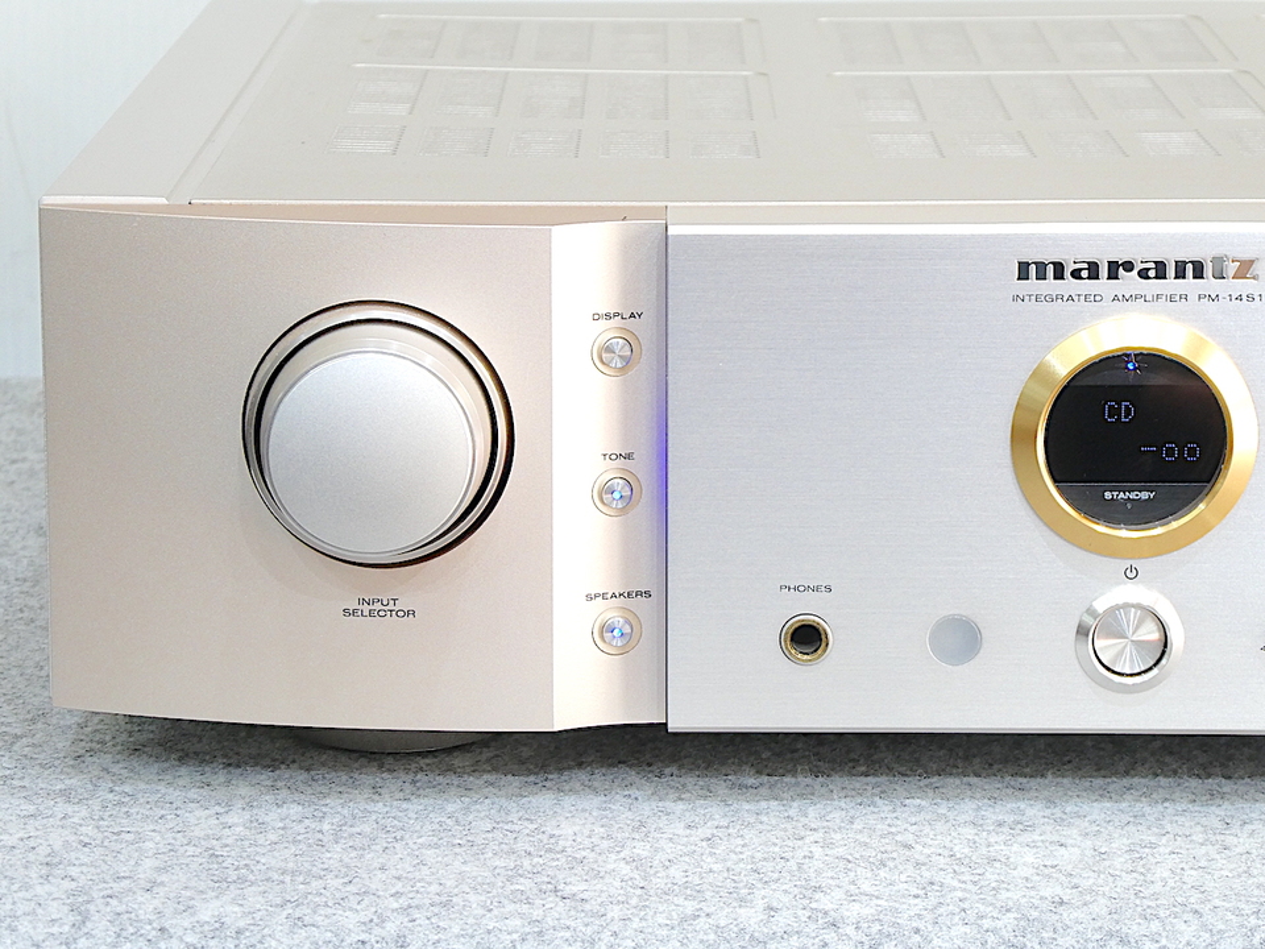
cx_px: 632
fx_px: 4531
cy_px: 474
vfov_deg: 12.0
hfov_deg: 15.9
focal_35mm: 124
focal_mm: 22.3
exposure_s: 1/15
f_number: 5.2
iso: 200
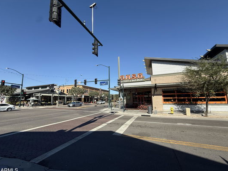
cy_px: 87
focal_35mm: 15
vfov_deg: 81.7
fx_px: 99
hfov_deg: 98.1
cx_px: 109
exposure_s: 1/2320
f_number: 2.2
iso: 50
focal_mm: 2.22
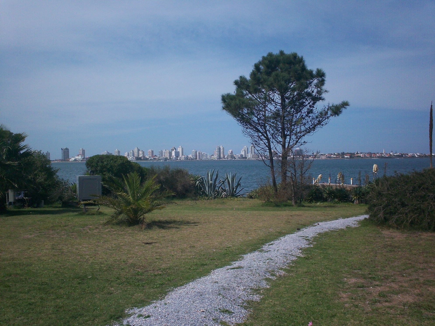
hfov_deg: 49.0
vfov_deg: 37.7
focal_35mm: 38
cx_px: 218
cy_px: 163
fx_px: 477
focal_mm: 6.3
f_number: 4.5
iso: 80
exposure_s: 1/1250
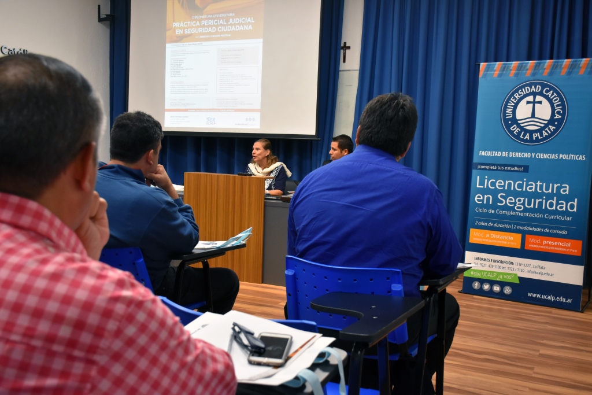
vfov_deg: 36.9
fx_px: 592
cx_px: 296
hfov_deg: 53.1
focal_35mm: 36
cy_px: 198
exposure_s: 1/125
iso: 1600
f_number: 5.6
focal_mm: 24
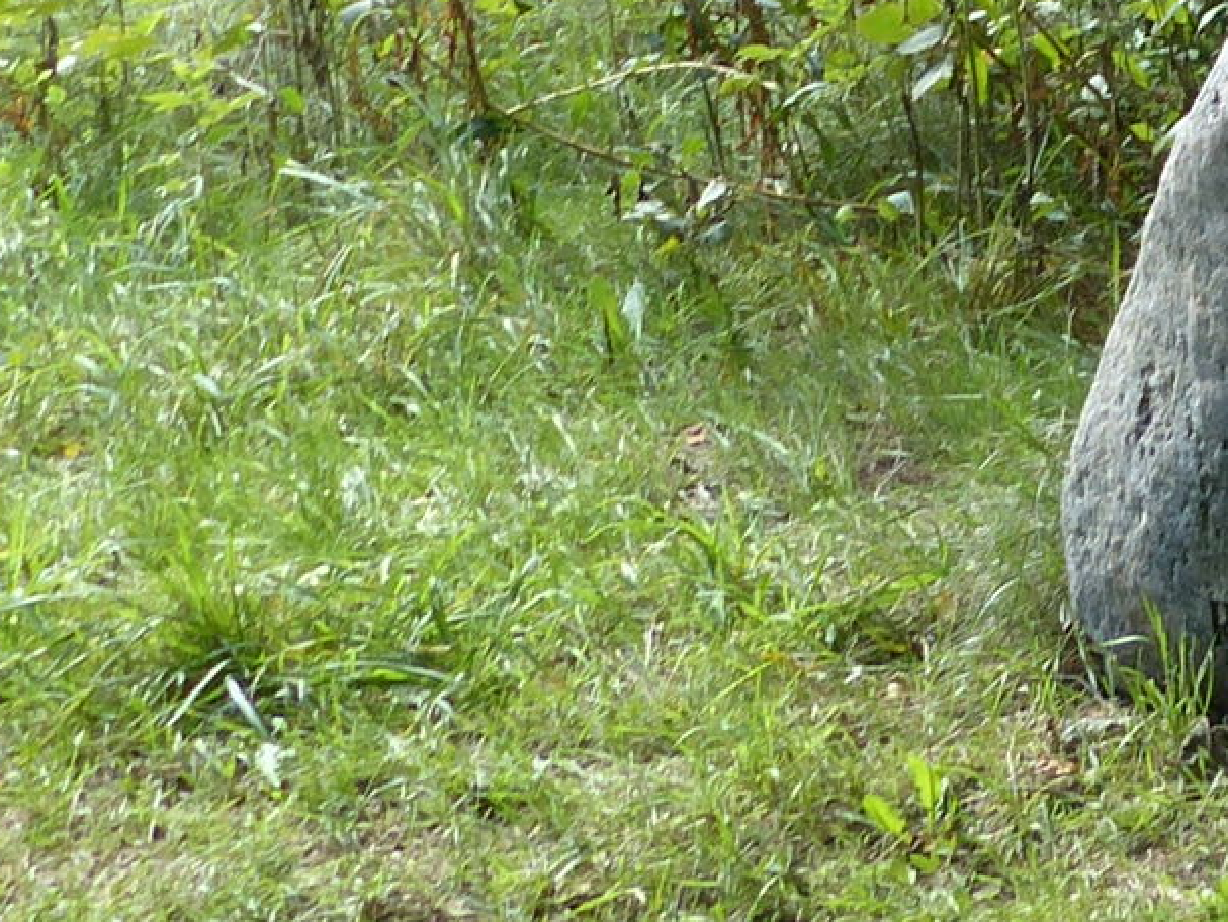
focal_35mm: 107
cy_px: -356
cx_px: 1175
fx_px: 3798
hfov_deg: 18.0
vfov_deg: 13.2
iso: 100
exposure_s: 1/125
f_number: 4
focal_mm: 4.5
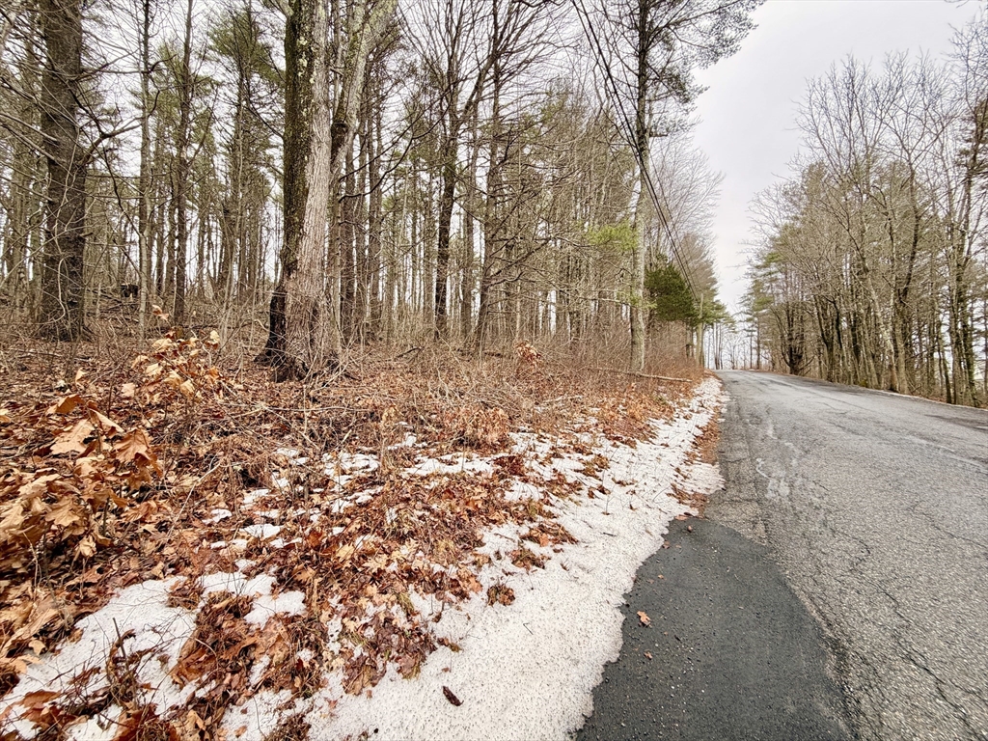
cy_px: 370
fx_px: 400
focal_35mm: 14
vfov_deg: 85.7
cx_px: 494
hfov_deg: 102.1
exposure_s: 1/121
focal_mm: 2.22
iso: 64
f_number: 2.2
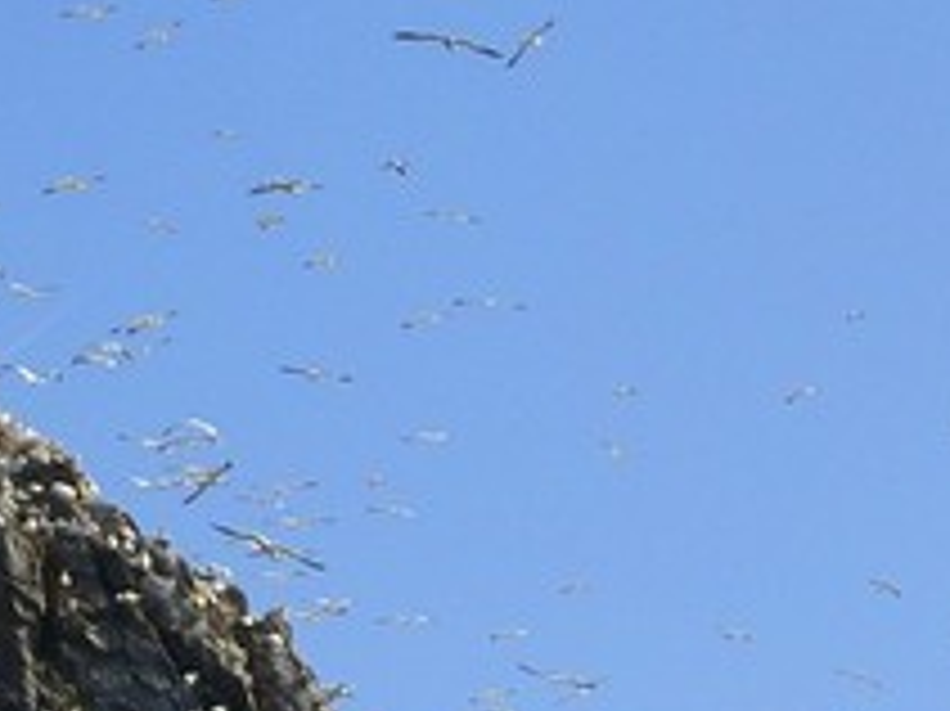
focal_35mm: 211
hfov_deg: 8.4
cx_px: 2485
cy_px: 1804
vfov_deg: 6.6
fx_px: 5787
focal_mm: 29
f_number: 13
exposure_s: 1/1600
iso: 800
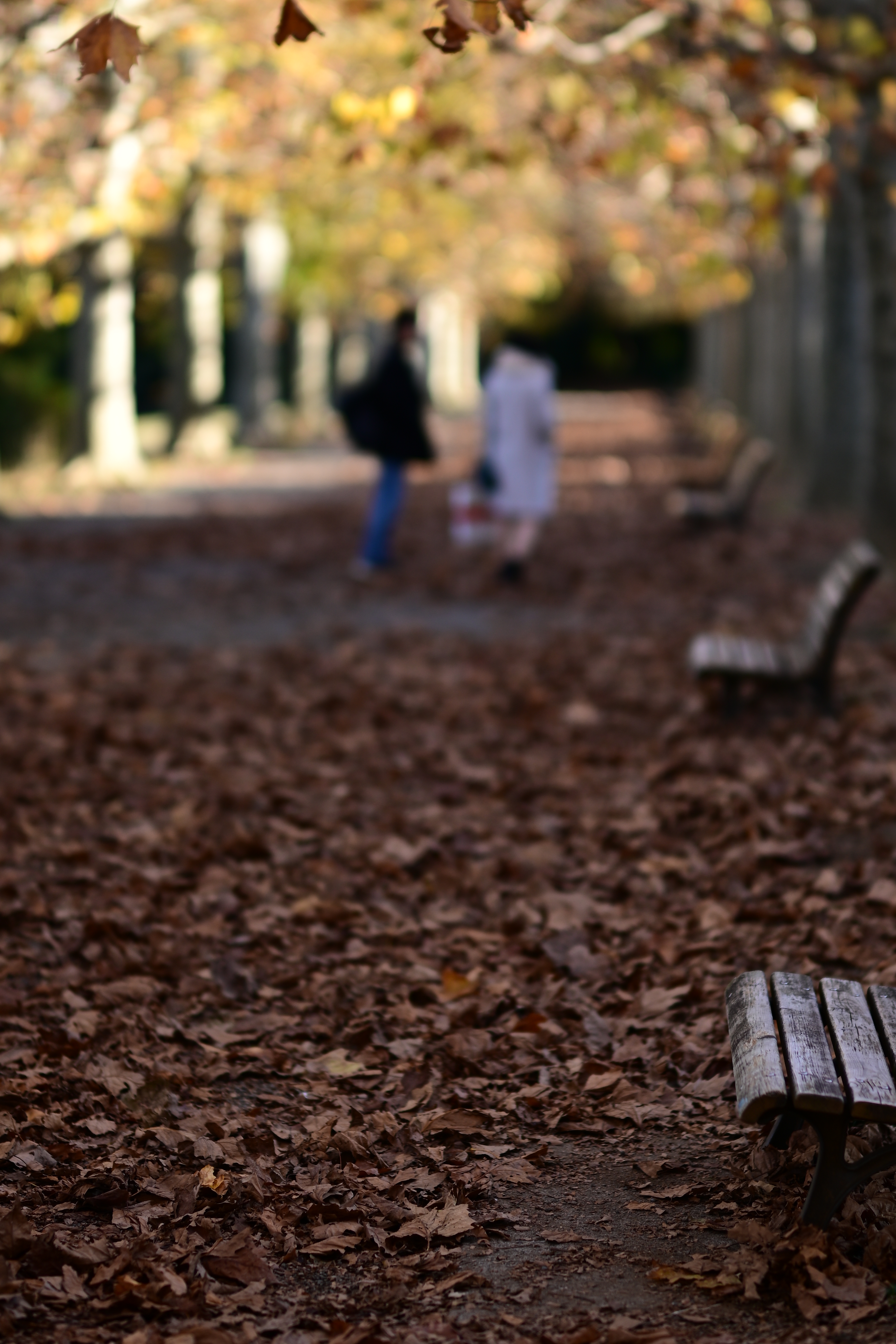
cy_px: 500
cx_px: 485
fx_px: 3733
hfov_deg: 13.7
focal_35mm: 100
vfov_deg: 20.4
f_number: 0.95
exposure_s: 1/1600
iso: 64
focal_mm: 58
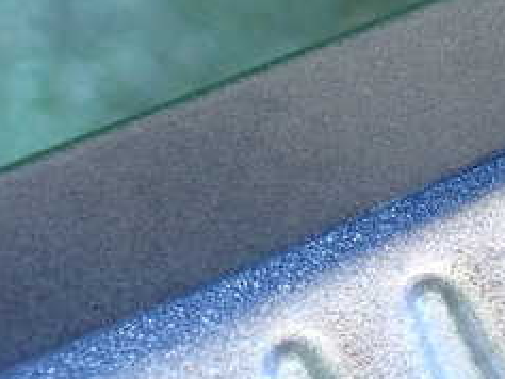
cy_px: 66
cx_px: 620
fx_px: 1109
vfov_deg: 19.2
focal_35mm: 76
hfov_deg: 23.3
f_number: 2.3
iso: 800
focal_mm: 5.4
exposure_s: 1/30
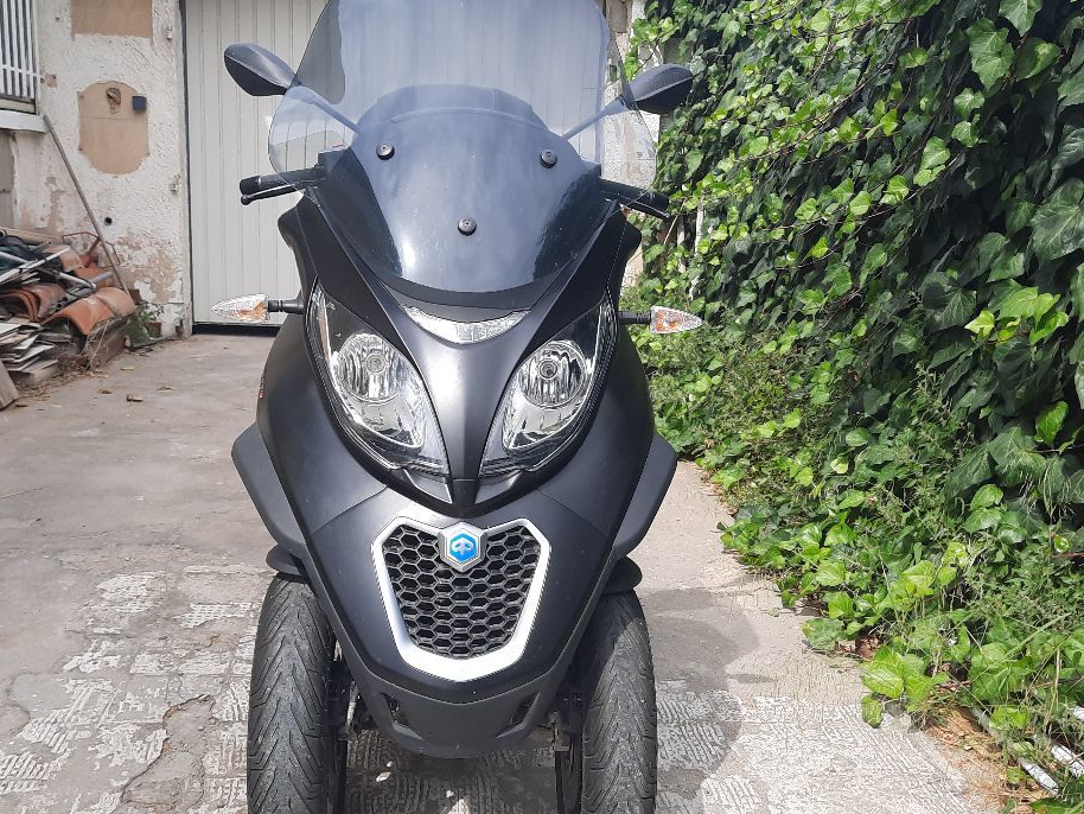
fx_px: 1096
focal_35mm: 35
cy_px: 435
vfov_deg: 40.7
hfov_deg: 52.6
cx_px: 534
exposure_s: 1/509
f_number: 2
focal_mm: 4.6
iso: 32
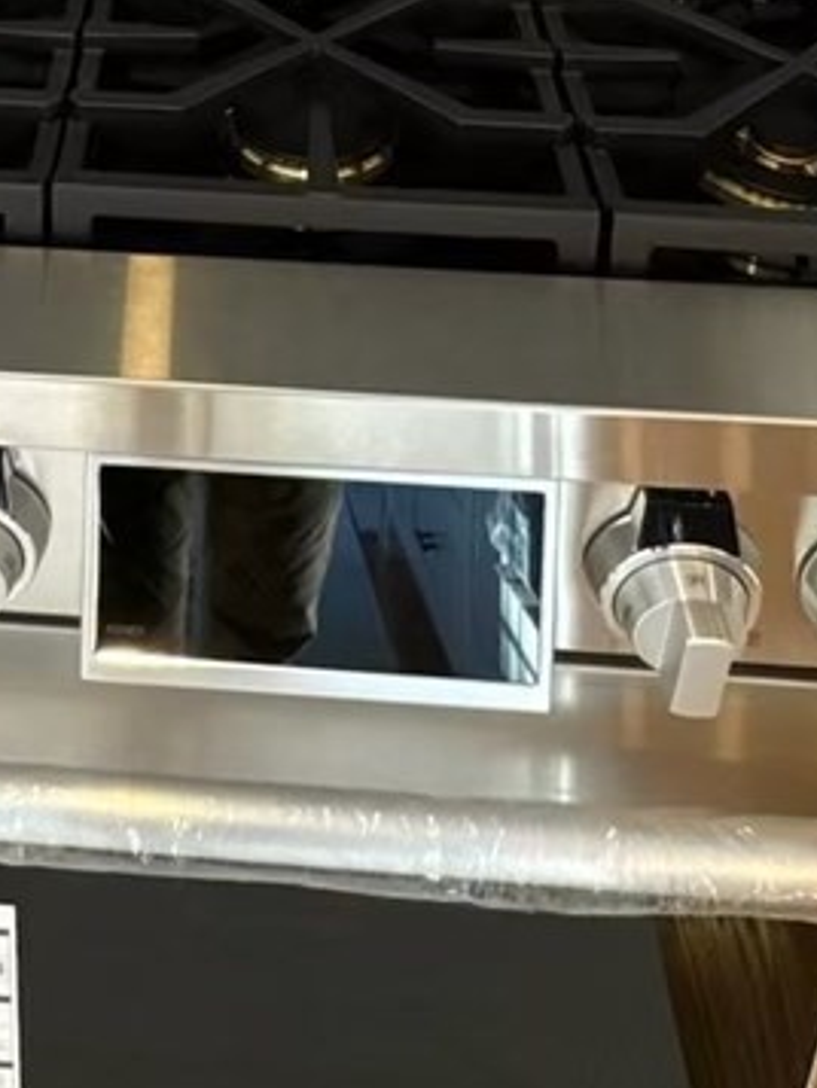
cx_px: 162
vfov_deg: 32.1
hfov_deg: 30.2
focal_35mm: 47
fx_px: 1478
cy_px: -280
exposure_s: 1/60
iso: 250
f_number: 2.2
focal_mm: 2.22
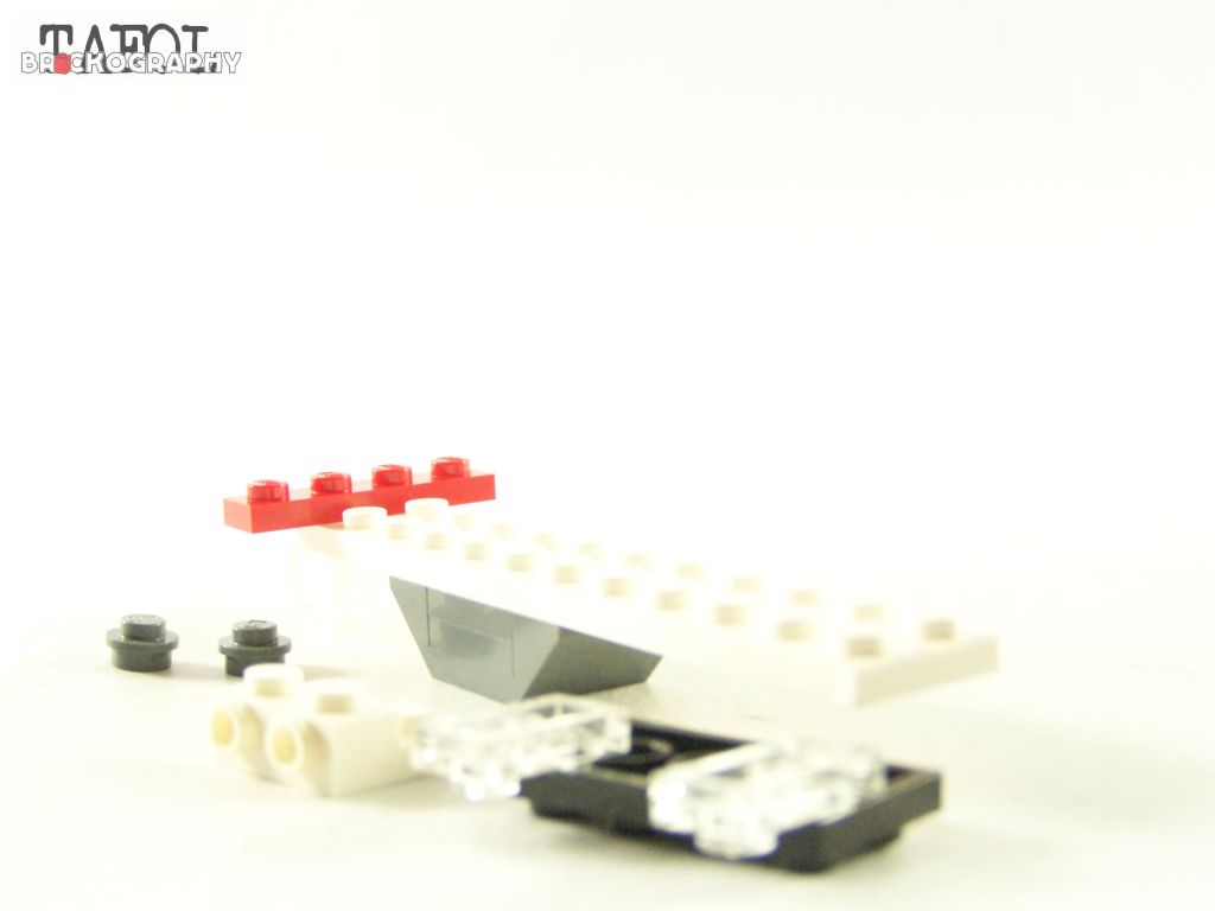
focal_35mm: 56
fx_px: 1966
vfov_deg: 26.1
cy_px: 456
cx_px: 608
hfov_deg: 34.3
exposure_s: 1/60
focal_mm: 9.3
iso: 400
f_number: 3.1
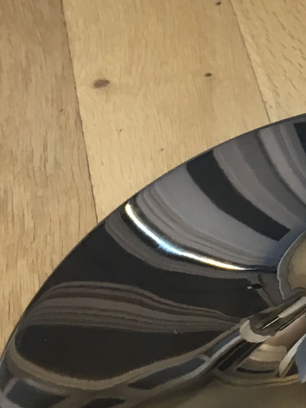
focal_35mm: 115
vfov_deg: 16.6
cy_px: -37
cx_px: 487
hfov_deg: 12.2
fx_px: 1355
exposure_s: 1/33
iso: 64
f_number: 2.2
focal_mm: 4.15
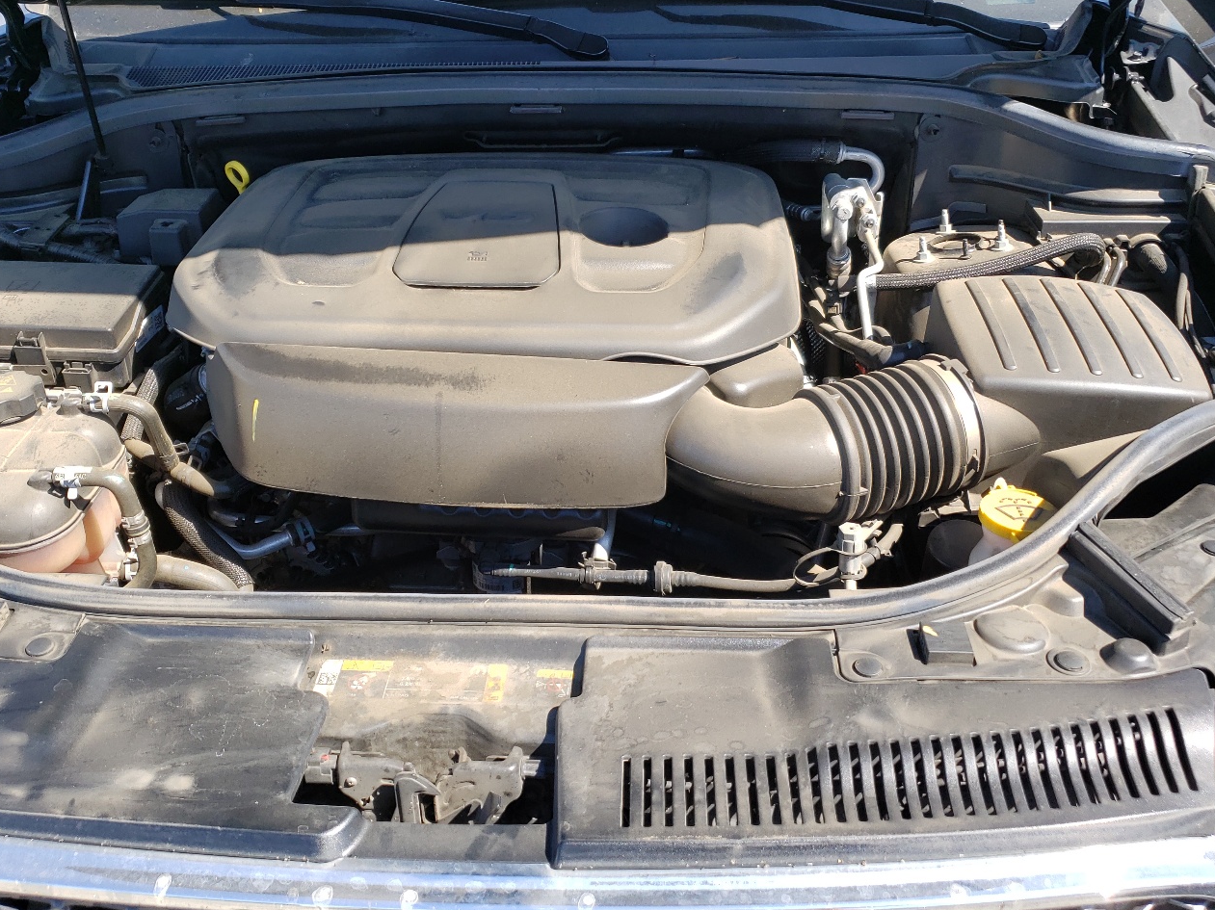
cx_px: 557
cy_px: 385
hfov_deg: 55.3
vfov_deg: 42.8
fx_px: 1158
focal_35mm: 33
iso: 50
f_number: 1.5
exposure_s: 1/909
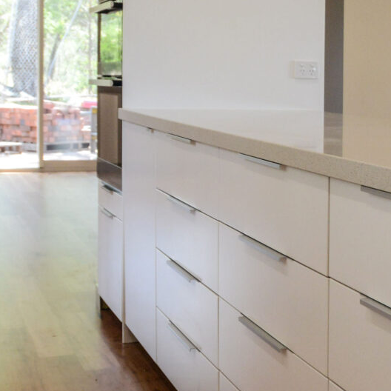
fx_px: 1265
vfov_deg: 17.5
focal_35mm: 99
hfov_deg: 15.8
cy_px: 111
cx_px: 621
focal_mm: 24
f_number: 7.1
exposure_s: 1/160
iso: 800
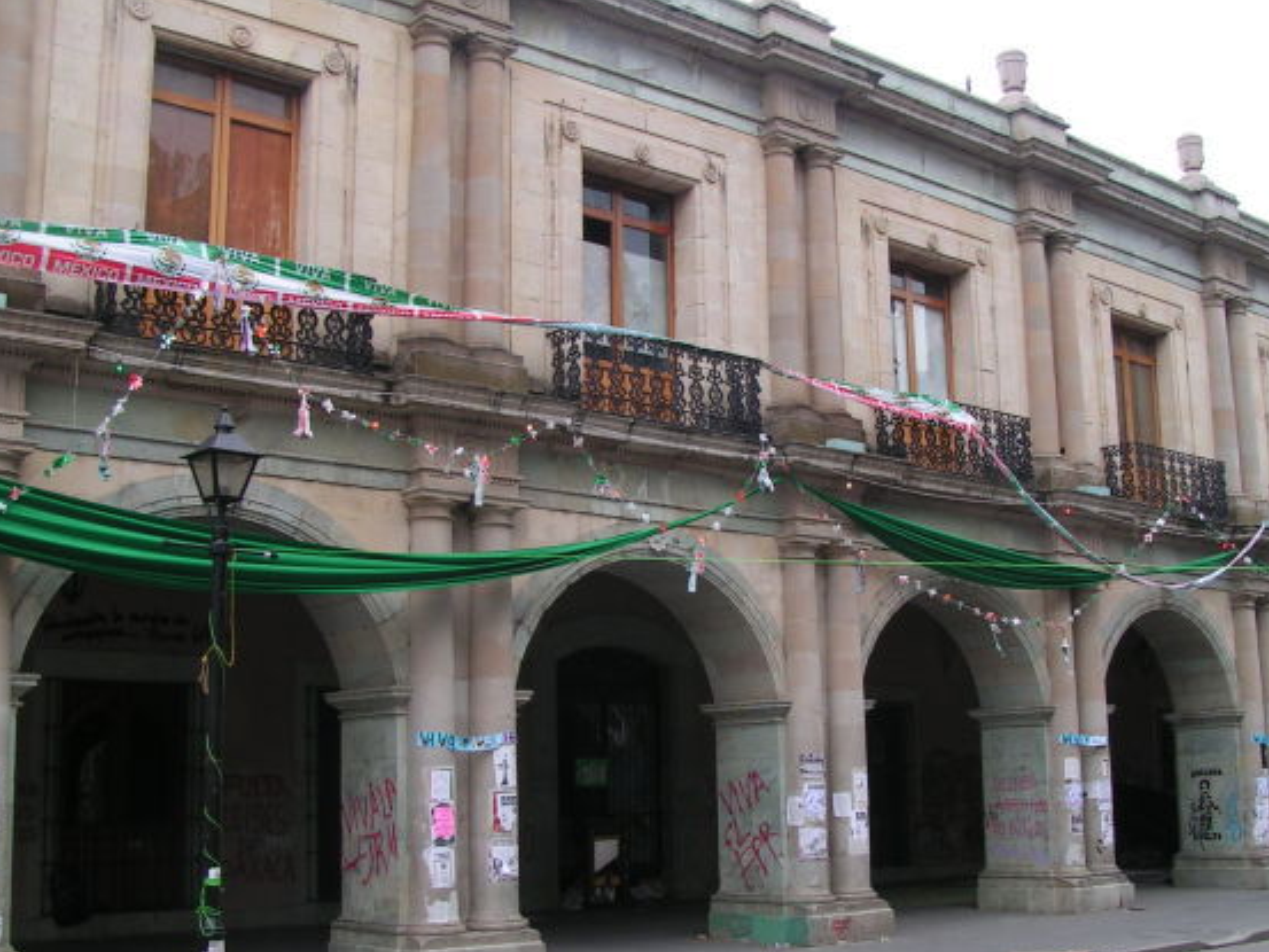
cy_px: 502
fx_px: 1613
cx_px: 649
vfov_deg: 32.9
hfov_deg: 42.9
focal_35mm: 44
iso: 50
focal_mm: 5.8
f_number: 5.6
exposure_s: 1/100
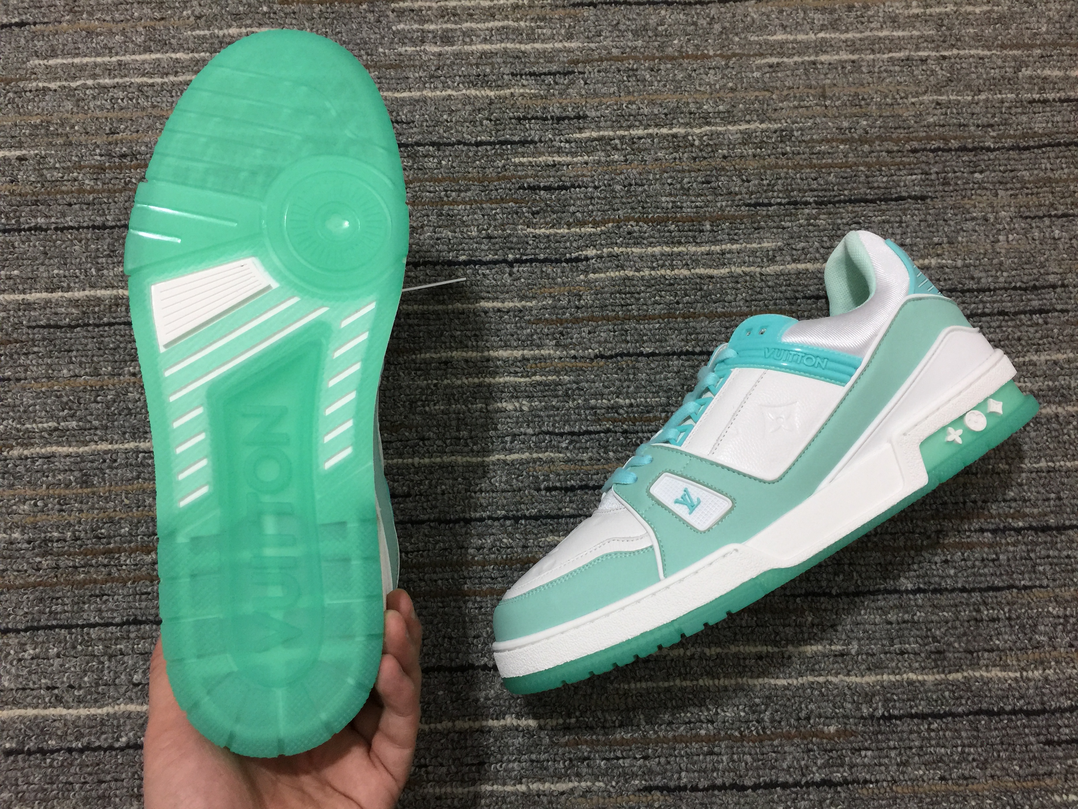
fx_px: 903
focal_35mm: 29
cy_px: 404
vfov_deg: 48.2
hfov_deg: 61.7
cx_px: 539
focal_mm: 4.15
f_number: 2.2
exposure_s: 1/33
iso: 64
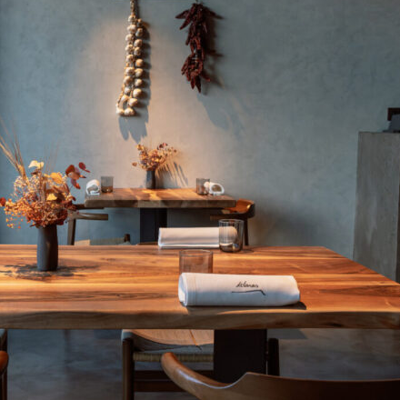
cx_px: 101
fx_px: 641
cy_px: 193
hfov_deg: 34.0
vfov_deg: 34.7
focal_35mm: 49
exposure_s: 1/80
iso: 1600
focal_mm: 22
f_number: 5.6
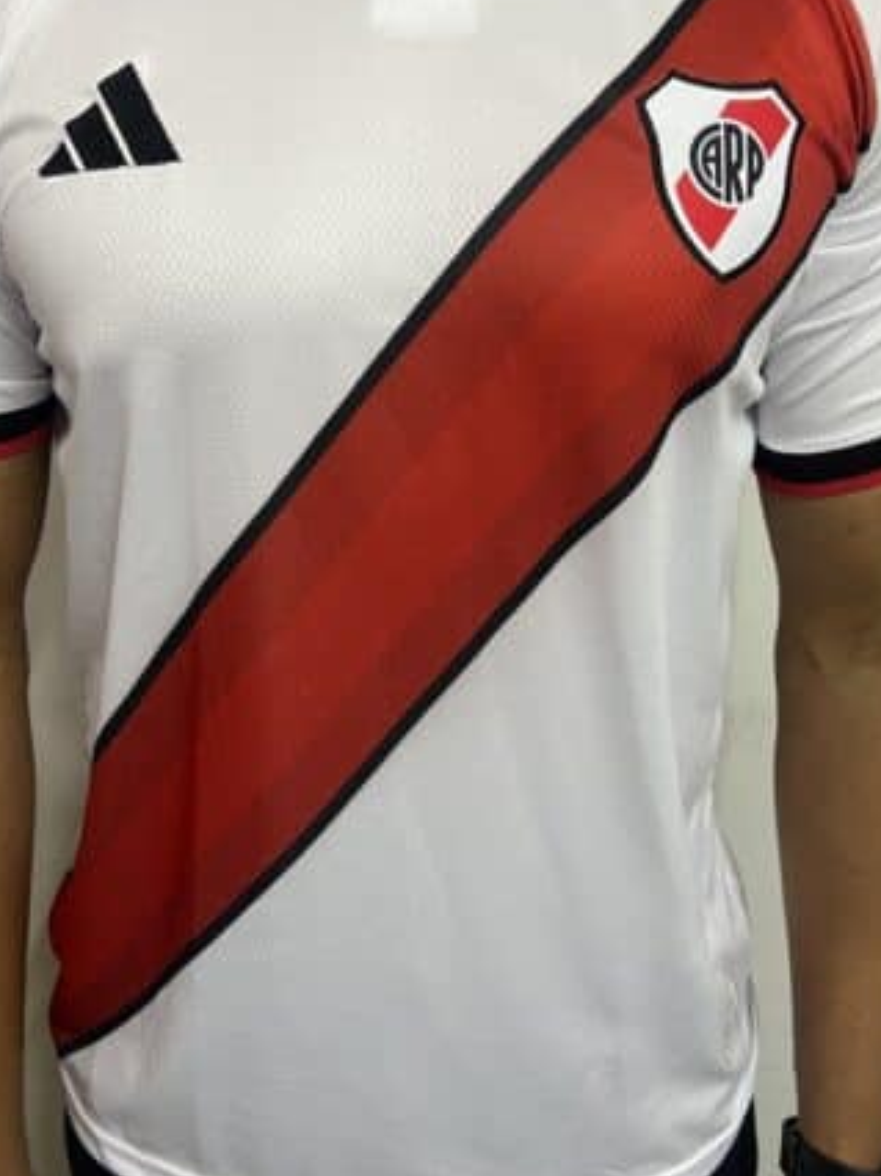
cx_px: 403
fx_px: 1189
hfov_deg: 40.6
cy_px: 493
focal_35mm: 35
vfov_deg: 52.4
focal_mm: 5.7
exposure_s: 1/60
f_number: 1.5
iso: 250
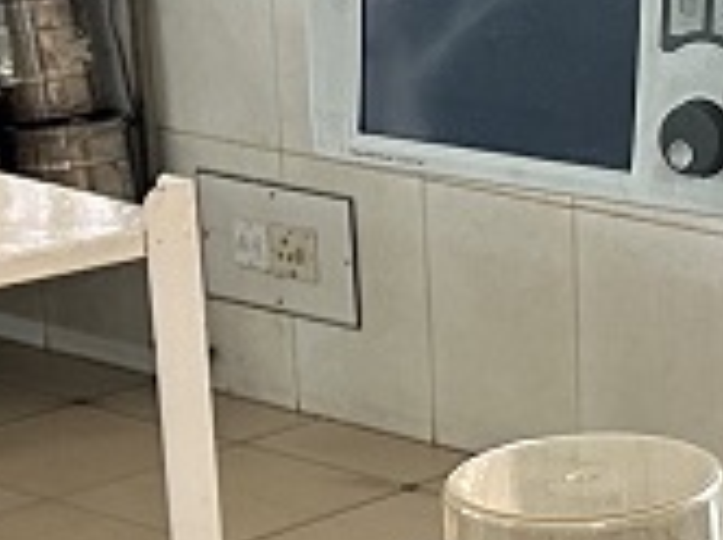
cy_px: 597
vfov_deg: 10.1
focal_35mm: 145
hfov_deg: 13.2
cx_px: 893
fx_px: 3024
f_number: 1.78
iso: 400
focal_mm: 6.86
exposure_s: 1/50
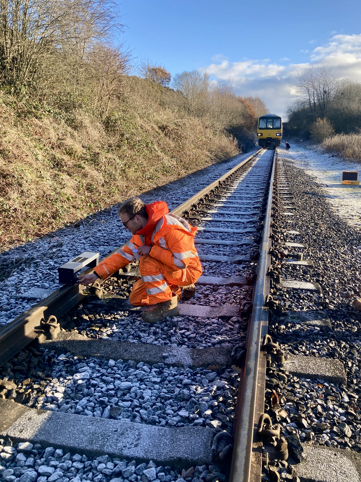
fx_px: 389
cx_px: 180
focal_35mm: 28
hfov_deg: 49.7
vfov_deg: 63.4
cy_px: 241
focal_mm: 3.99
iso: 20
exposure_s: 1/481
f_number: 1.8
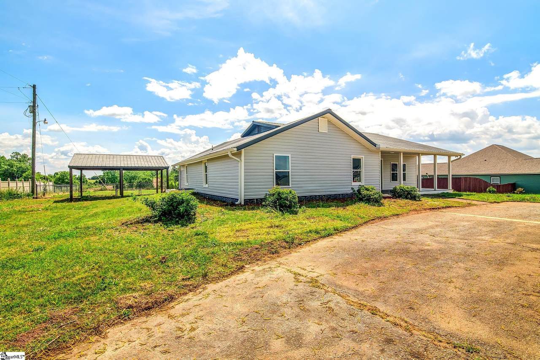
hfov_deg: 96.7
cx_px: 270
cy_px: 180
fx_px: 240
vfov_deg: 73.7
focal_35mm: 16
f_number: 9
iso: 200
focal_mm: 11
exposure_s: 1/1000
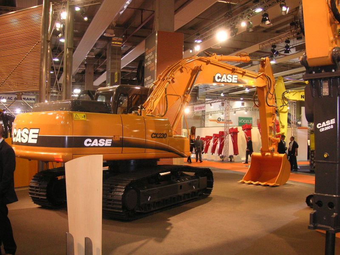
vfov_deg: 38.7
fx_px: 363
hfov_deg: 50.1
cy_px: 128
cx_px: 170
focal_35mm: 37
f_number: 2.8
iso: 160
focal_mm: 6.1
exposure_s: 1/45
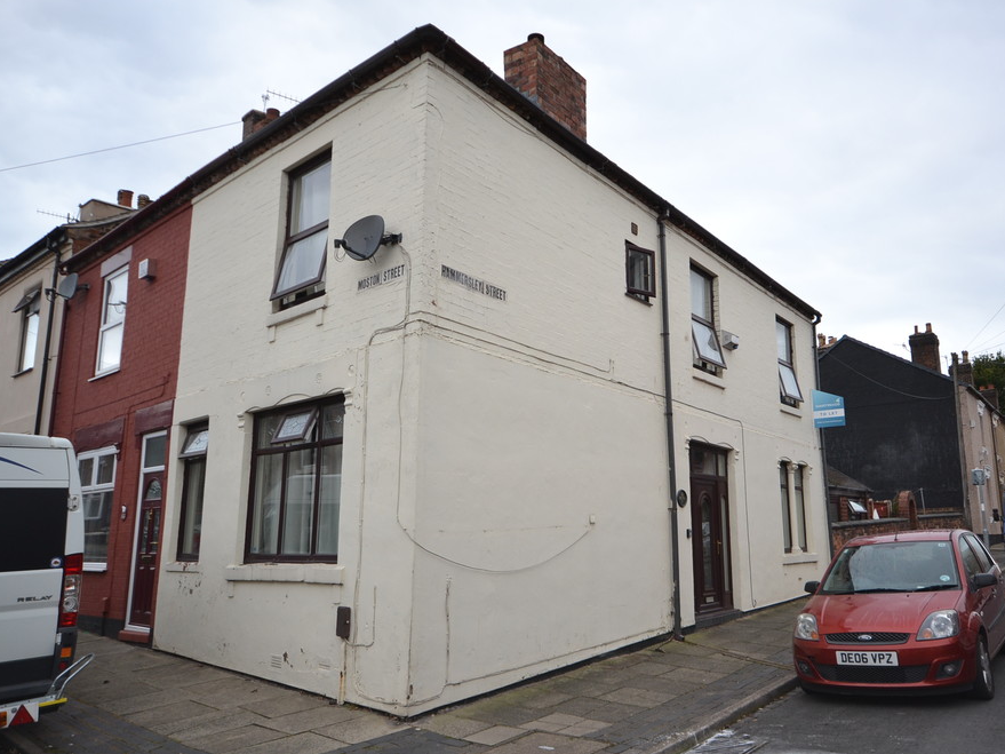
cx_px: 574
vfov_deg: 48.9
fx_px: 829
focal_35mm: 29
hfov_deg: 62.2
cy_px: 366
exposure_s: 1/160
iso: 400
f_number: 6.3
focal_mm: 17
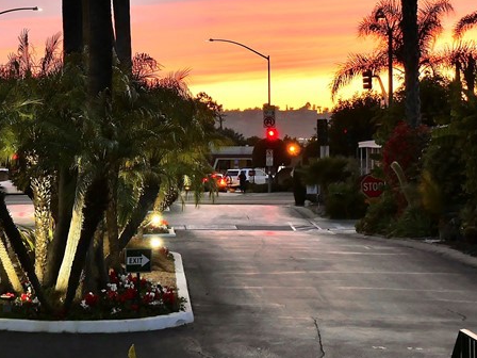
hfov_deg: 15.2
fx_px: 1764
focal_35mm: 128
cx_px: 57
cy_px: 22
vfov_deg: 11.5
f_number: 4.7
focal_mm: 28
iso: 320
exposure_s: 1/40
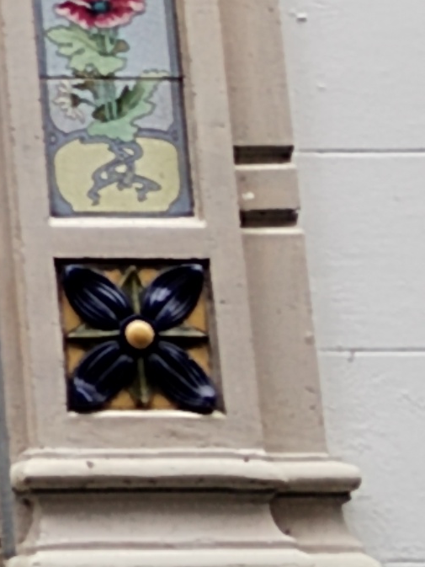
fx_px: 4255
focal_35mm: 260
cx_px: -814
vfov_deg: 7.5
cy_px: -344
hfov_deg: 5.4
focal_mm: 4.75
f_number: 1.8
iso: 256
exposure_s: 1/50
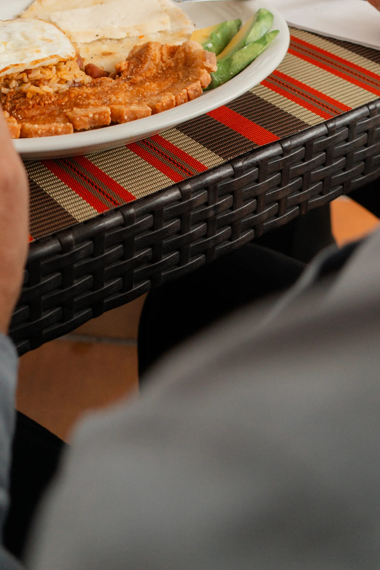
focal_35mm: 58
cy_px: -92
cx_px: 138
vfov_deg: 30.1
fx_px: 918
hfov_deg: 23.3
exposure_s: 1/125
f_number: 4
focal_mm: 24
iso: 1000
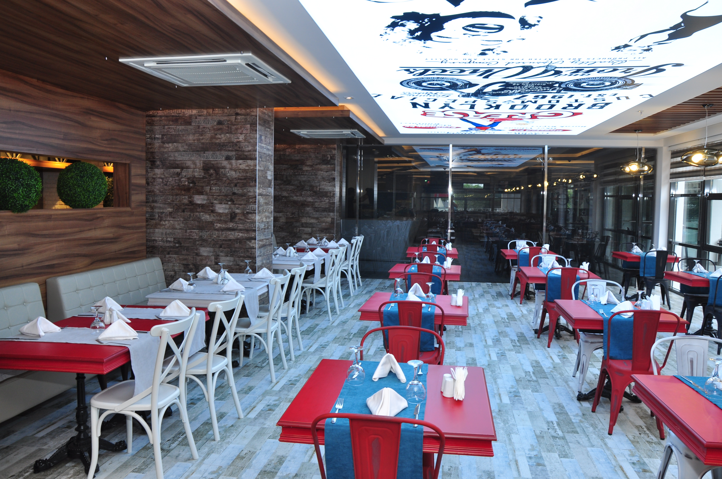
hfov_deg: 67.4
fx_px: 541
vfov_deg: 47.8
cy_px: 240
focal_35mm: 27
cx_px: 361
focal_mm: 18
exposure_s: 1/20
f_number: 8
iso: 200
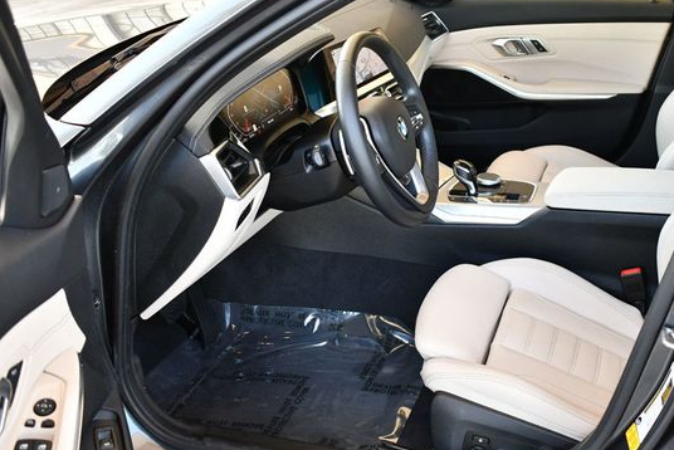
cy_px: 211
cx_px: 395
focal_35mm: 43
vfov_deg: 31.2
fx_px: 805
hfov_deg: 45.2
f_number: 3.5
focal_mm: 18
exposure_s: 1/250
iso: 800
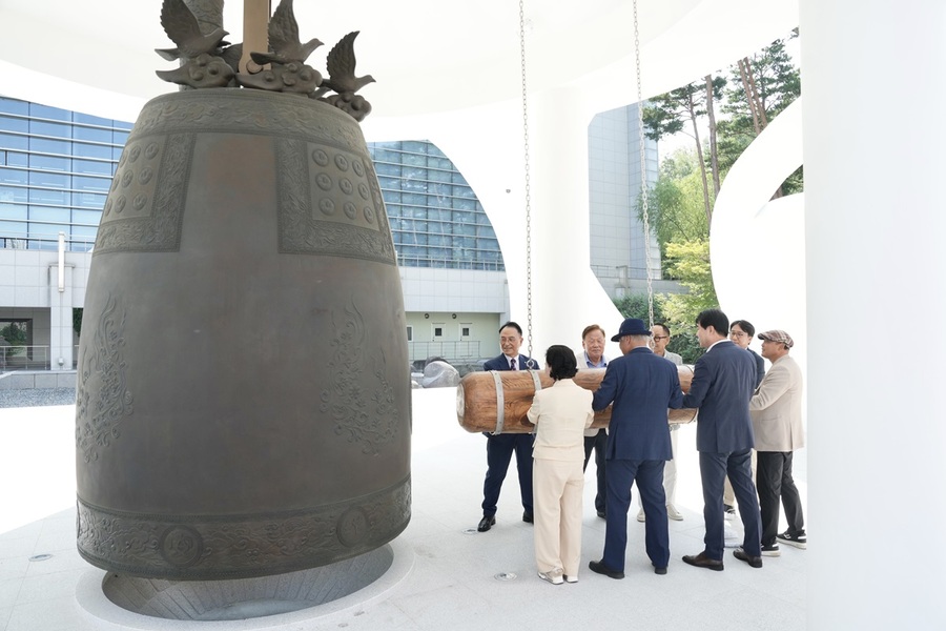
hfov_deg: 73.7
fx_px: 631
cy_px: 316
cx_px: 473
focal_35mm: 24
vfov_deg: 53.1
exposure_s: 1/400
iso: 400
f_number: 5.6
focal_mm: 24
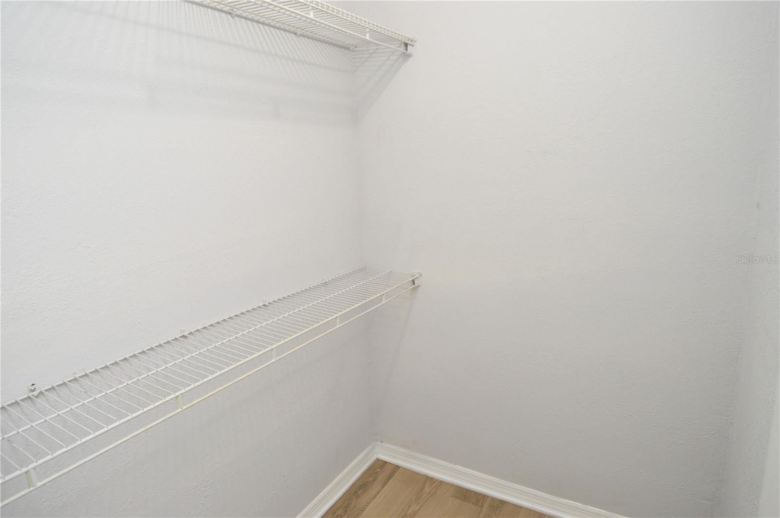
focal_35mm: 18
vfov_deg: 67.3
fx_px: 390
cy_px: 259
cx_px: 390
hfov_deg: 90.1
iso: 400
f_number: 4
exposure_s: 1/60
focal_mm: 12
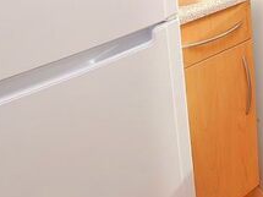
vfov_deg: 25.5
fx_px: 357
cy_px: -75
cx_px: 283
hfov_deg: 35.2
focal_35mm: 47
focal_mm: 10
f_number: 5
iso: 100
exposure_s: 1/100
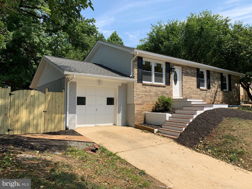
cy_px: 94
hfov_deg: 67.3
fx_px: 189
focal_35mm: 26
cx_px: 126
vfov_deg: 53.1
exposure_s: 1/2075
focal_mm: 4.25
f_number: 1.8
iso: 25
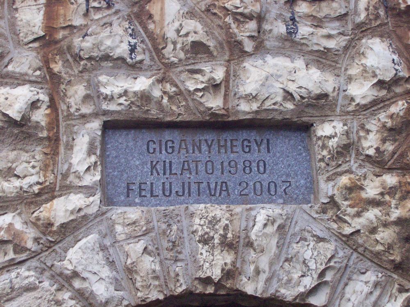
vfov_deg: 21.0
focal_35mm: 70
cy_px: 154
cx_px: 205
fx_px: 829
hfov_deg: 27.8
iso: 160
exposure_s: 1/64.7
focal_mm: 11.6
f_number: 3.8
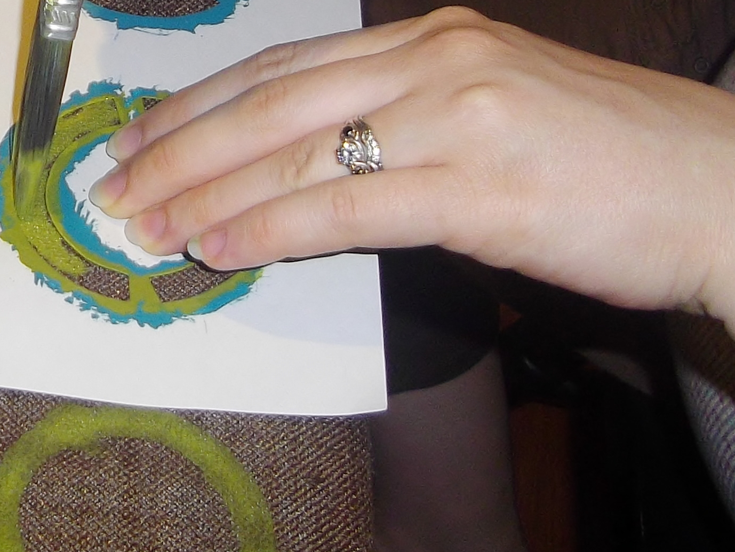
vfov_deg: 17.0
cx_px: -43
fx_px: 1784
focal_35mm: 84
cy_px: -70
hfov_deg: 22.2
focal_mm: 4.9
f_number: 3.2
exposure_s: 1/50
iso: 100
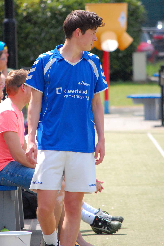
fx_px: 1951
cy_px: 123
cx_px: 82
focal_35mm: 285
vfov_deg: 7.2
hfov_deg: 4.8
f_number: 5.6
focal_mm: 190
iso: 1600
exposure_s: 1/2500
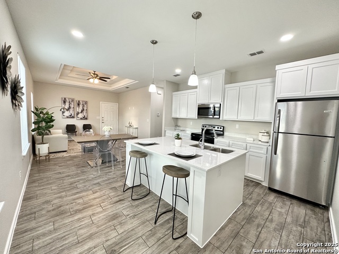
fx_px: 137
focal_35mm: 14
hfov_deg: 102.1
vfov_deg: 85.7
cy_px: 127
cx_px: 170
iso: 200
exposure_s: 1/120
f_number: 2.2
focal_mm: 2.22
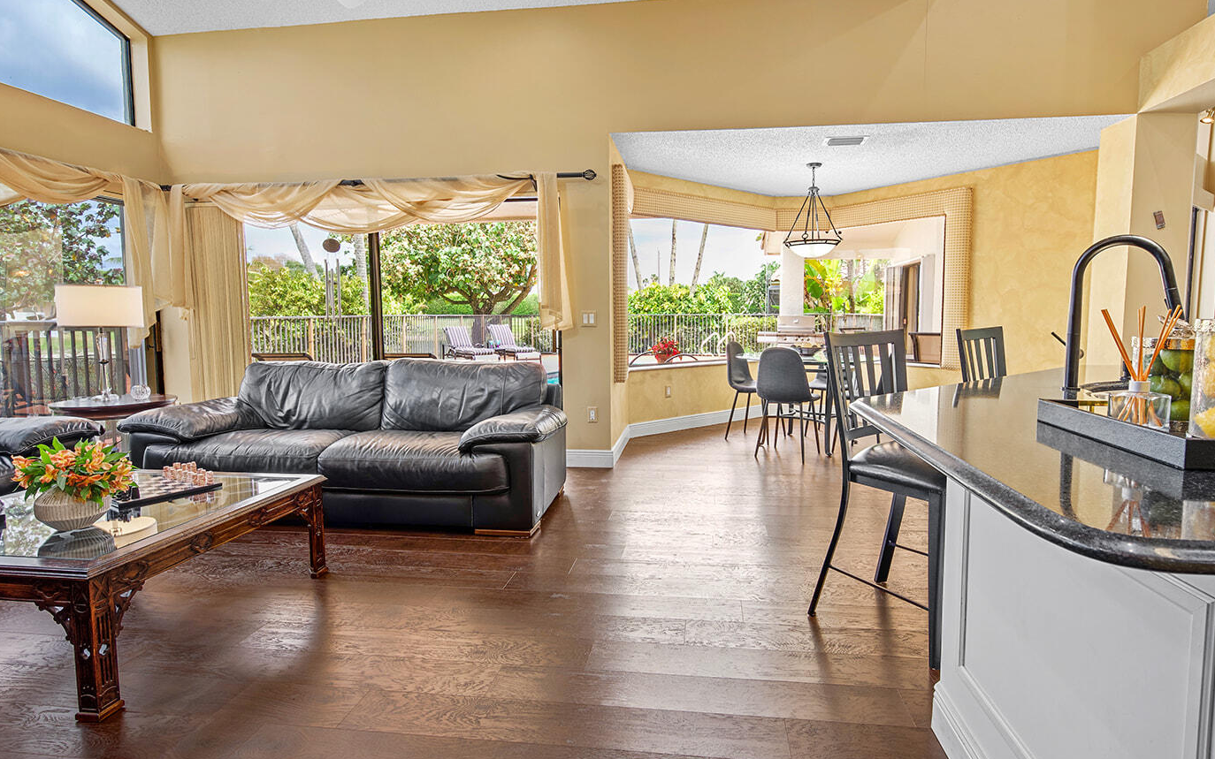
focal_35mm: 19
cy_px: 371
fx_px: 629
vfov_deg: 62.2
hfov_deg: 87.9
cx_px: 634
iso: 100
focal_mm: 16
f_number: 9
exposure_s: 1/1.25
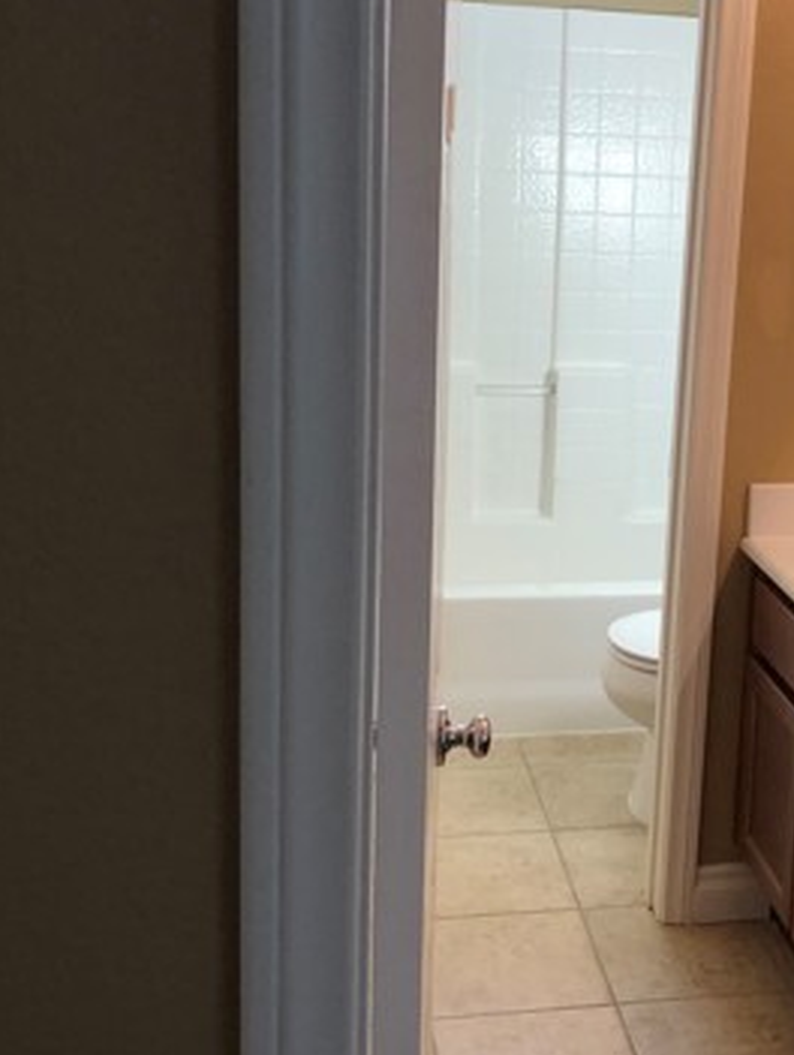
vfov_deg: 37.3
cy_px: 430
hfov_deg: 28.0
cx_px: 632
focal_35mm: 51
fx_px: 1557
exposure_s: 1/30
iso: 32
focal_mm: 3.99
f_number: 1.8
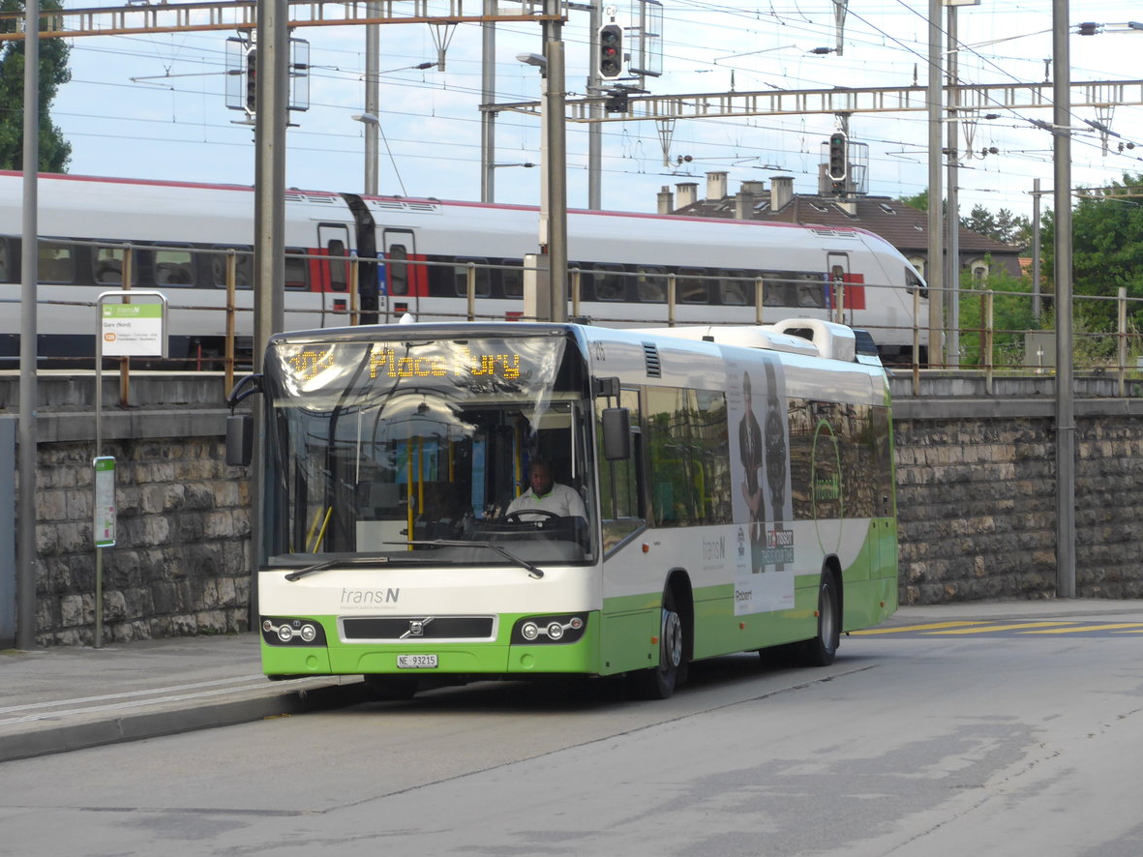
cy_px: 434
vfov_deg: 11.8
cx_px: 566
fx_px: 4161
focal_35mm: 126
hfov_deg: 15.6
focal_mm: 24.3
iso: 200
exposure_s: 1/200
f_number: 5.2
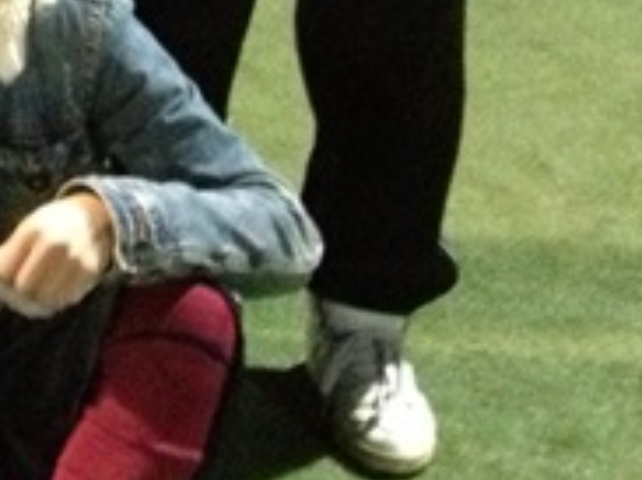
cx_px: -561
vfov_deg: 9.2
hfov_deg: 11.8
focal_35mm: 153
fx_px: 2836
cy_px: -399
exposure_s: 1/15
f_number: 2.4
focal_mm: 4.28
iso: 800
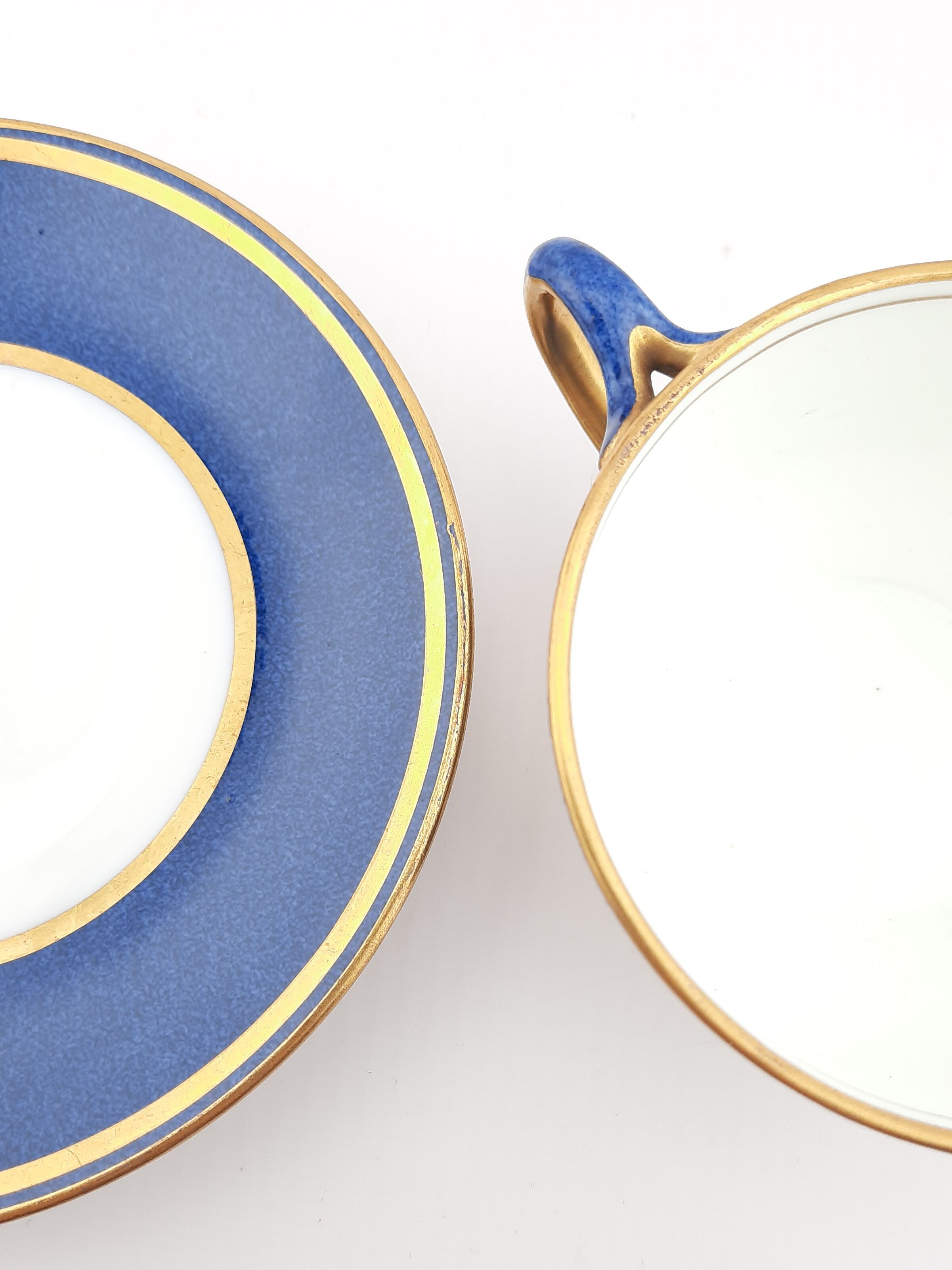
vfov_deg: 69.4
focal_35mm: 25
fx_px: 916
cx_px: 476
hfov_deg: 54.9
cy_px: 635
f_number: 2
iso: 32
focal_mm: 4.6
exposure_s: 1/219
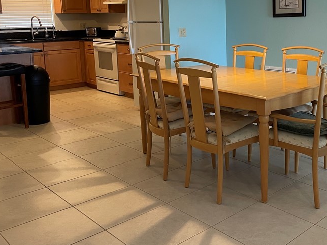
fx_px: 387
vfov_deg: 34.6
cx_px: 236
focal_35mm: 41
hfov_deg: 44.6
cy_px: 70
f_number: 1.6
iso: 125
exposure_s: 1/60
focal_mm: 4.2
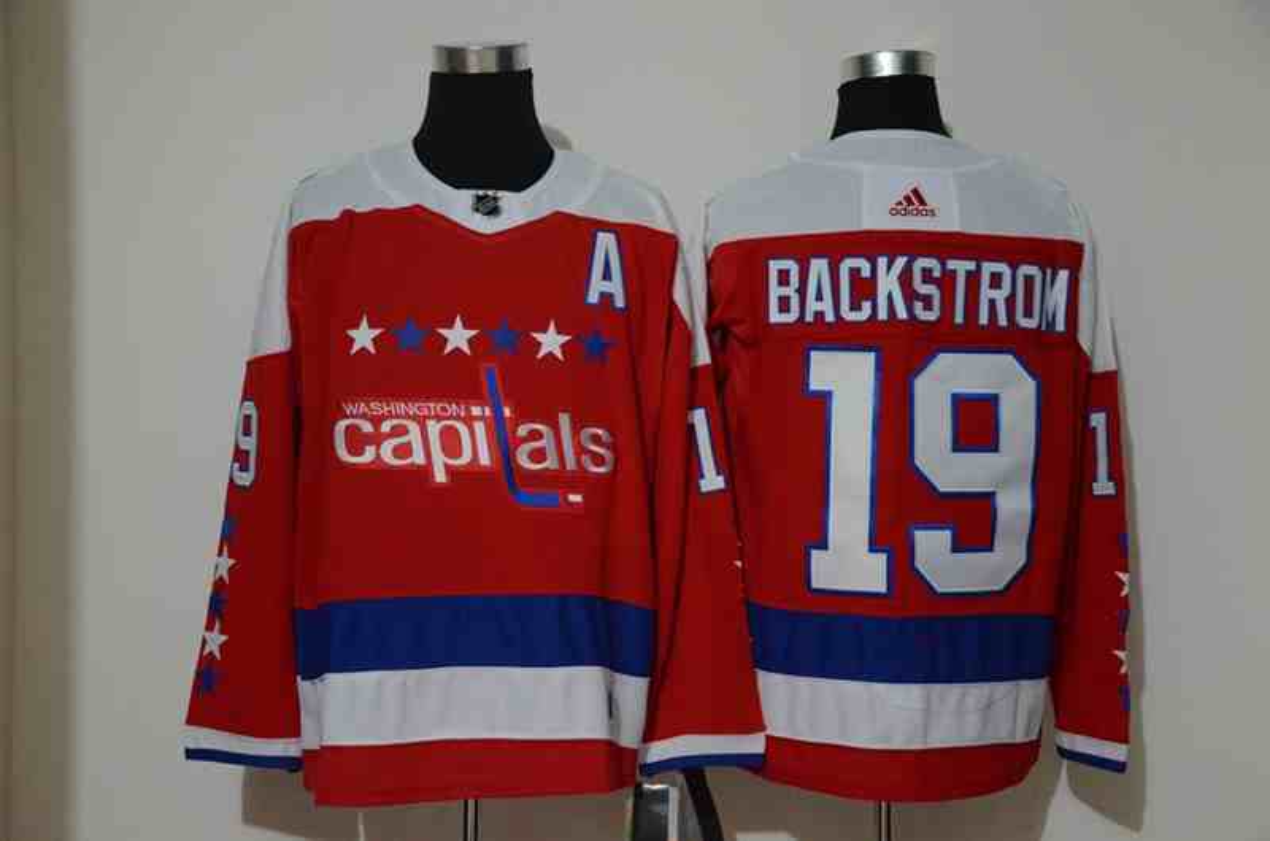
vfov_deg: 22.5
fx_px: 2112
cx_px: 635
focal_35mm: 60
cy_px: 420
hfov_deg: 33.5
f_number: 4.5
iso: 4000
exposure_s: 1/30
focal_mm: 40
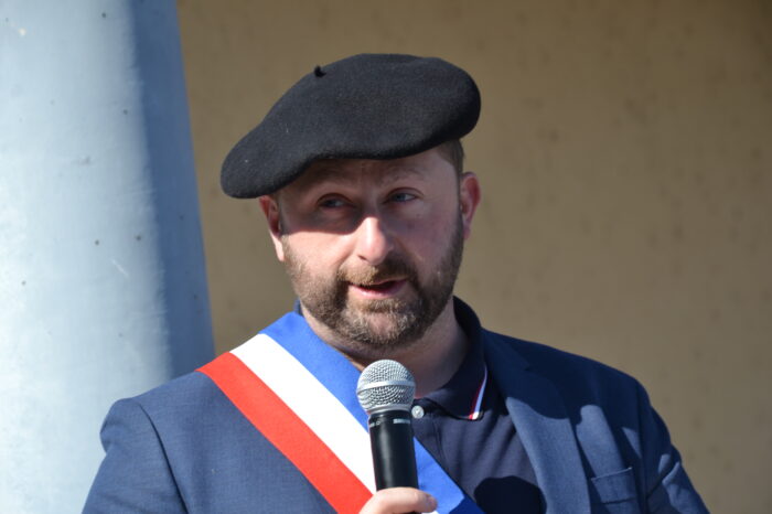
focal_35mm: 158
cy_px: 257
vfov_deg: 8.7
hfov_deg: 13.0
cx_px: 386
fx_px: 3376
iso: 100
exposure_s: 1/200
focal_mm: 105
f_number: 7.1
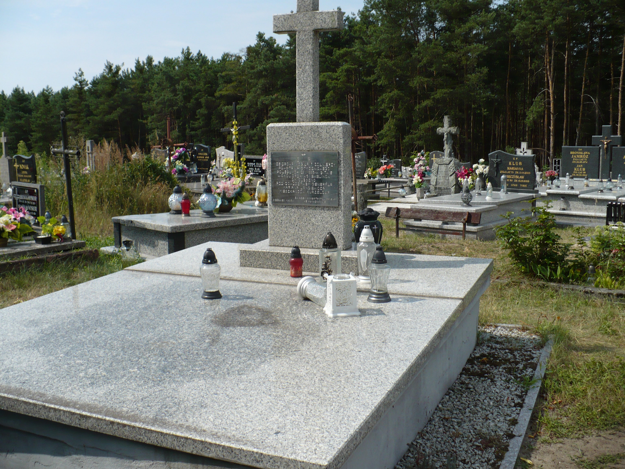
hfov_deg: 50.1
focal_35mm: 37
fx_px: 668
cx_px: 312
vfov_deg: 38.7
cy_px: 234
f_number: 8
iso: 100
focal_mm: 6.1
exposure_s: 1/200
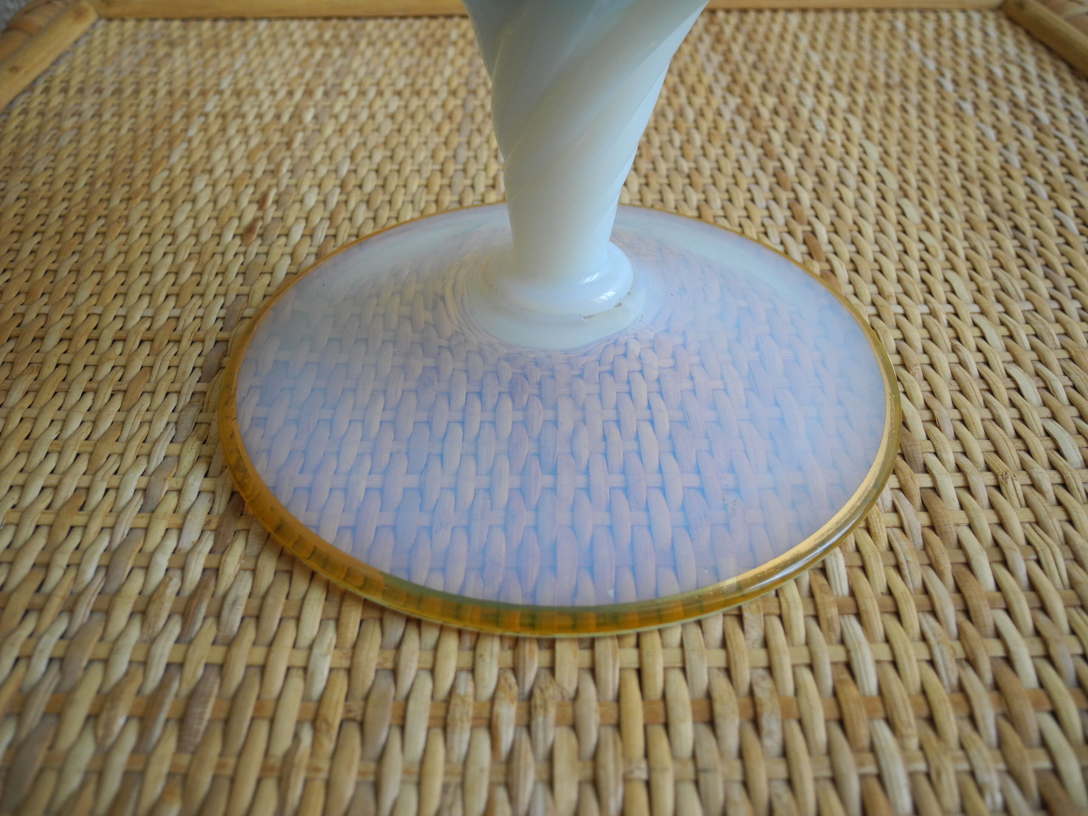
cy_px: 408
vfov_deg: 49.7
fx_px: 880
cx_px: 544
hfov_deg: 63.4
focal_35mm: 28
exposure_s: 1/30
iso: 173
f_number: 2.8
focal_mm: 6
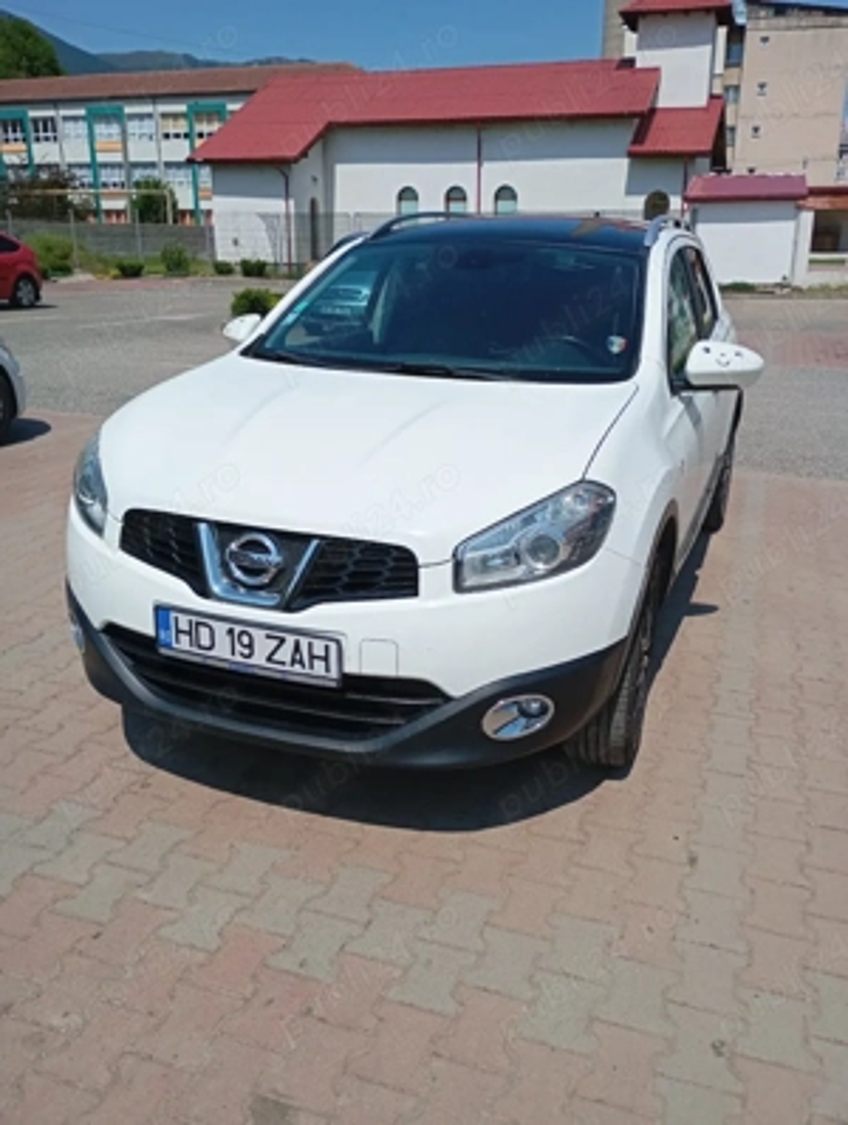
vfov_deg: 63.4
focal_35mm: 28
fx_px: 912
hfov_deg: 49.9
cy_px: 562
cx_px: 424
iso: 112
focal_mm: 4.27
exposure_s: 1/3333
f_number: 1.8
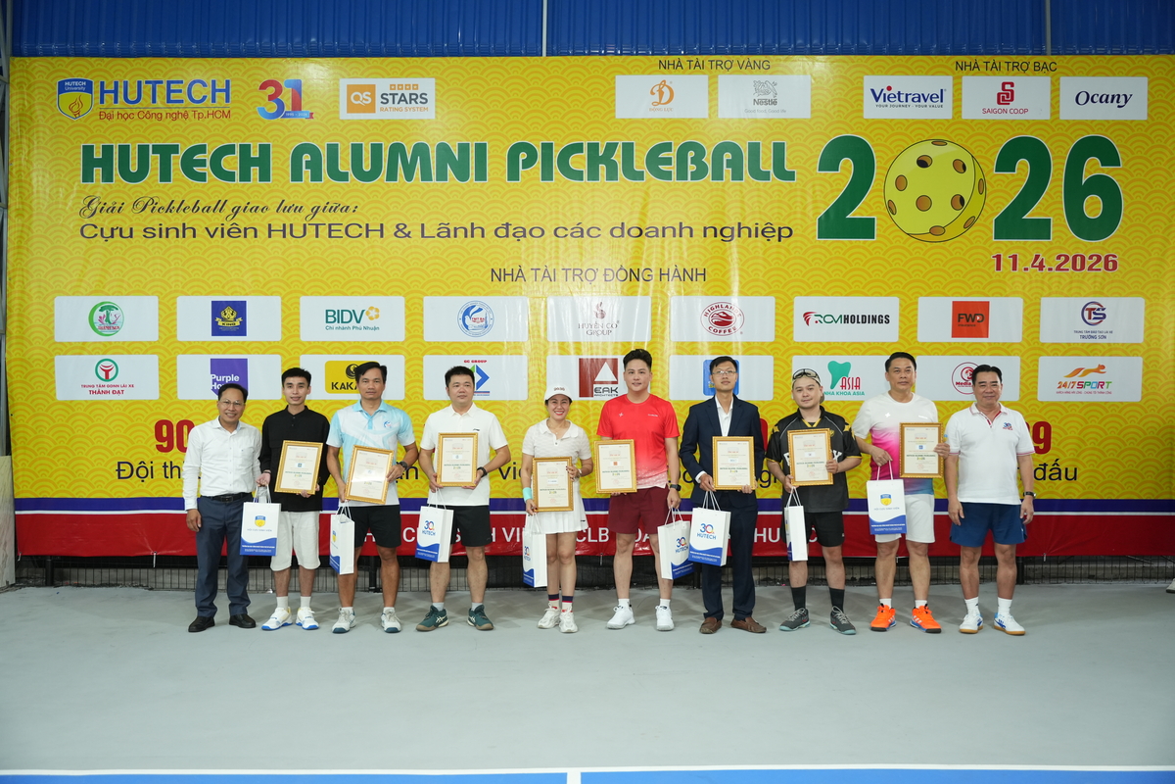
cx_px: 588
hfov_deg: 59.3
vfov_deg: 41.6
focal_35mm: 32
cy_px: 392
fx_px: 1031
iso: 1600
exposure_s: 1/160
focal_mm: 31.6
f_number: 3.2
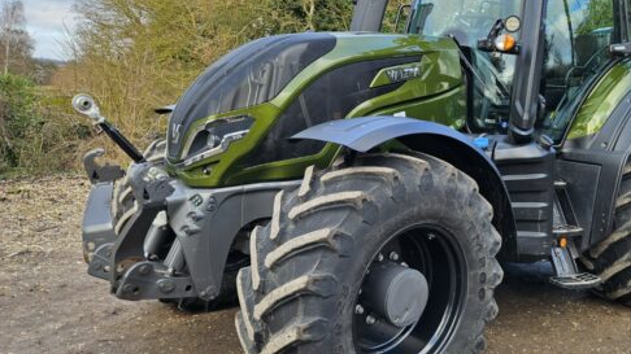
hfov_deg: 58.5
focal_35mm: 33
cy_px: 158
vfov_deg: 35.6
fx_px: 552
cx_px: 405
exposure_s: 1/251
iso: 25
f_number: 1.8
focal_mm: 5.4
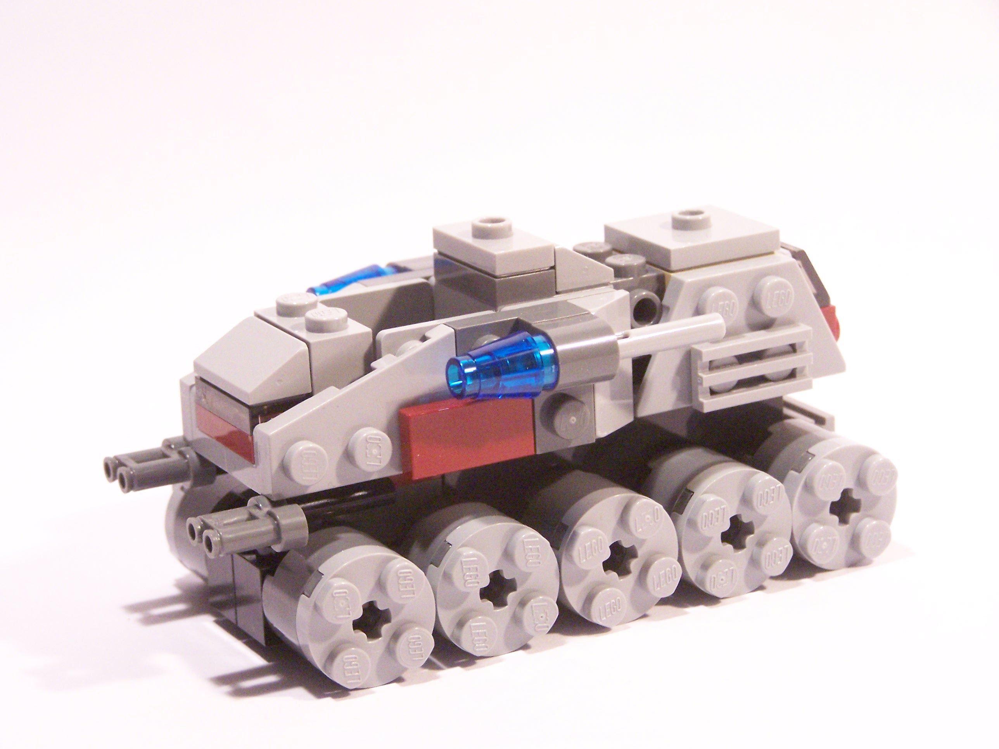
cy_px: 374
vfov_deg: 14.1
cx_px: 500
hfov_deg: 18.7
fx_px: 3030
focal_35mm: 105
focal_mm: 17.5
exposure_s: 1/45
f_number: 3.2
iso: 400
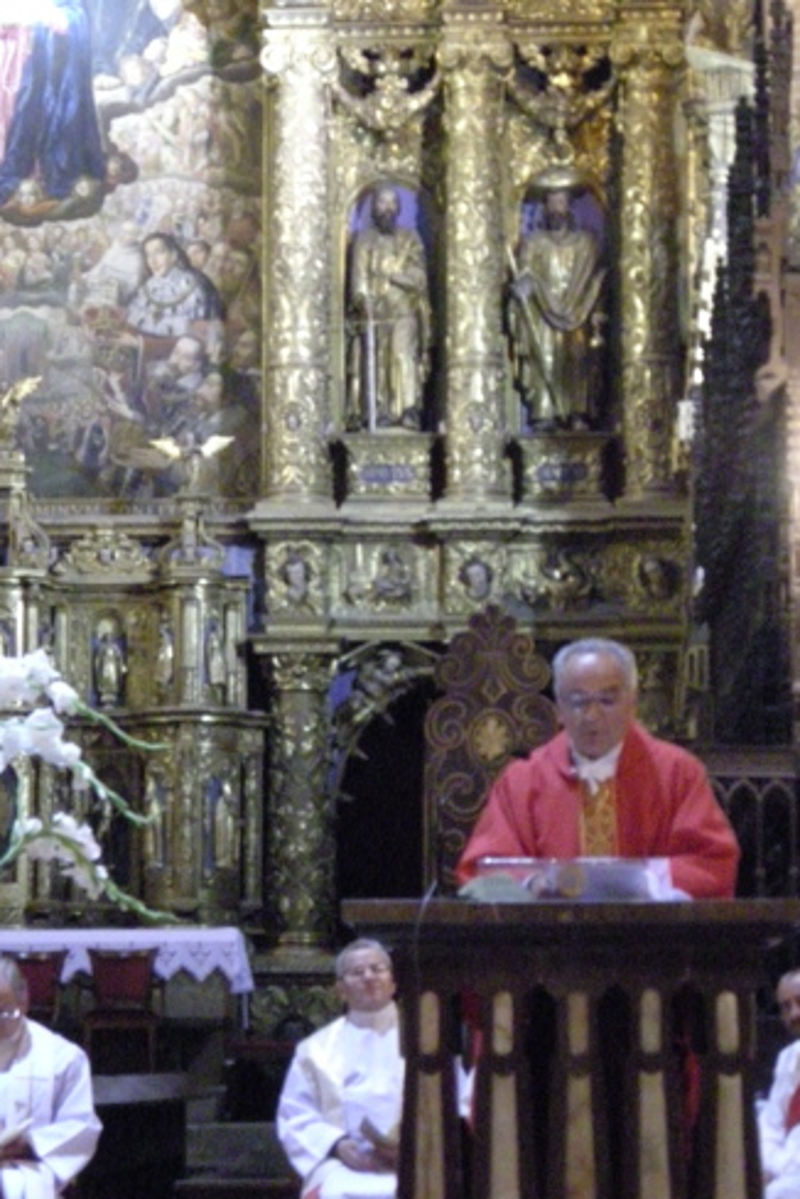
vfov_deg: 14.3
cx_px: 380
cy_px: 530
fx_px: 4766
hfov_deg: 9.6
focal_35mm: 143
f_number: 4.7
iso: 800
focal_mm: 17.1
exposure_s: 1/10.1
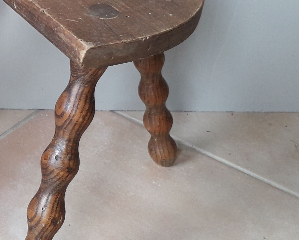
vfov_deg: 20.0
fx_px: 673
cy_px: 50
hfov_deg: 21.9
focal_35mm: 76
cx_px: -114
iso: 50
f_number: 1.9
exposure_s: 1/50
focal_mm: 3.6
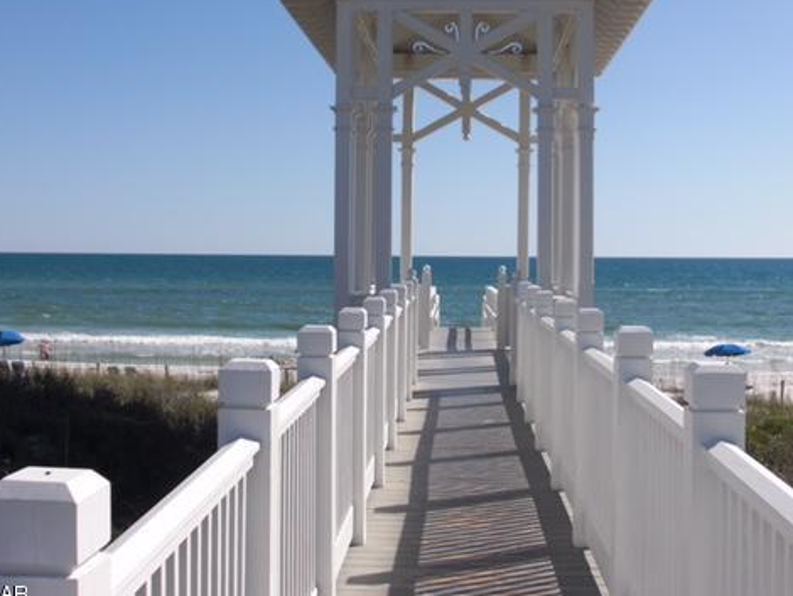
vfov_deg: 29.6
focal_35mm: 49
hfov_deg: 38.9
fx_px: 1123
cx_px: 434
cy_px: 223
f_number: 7.9
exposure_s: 1/250
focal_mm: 6.3
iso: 50
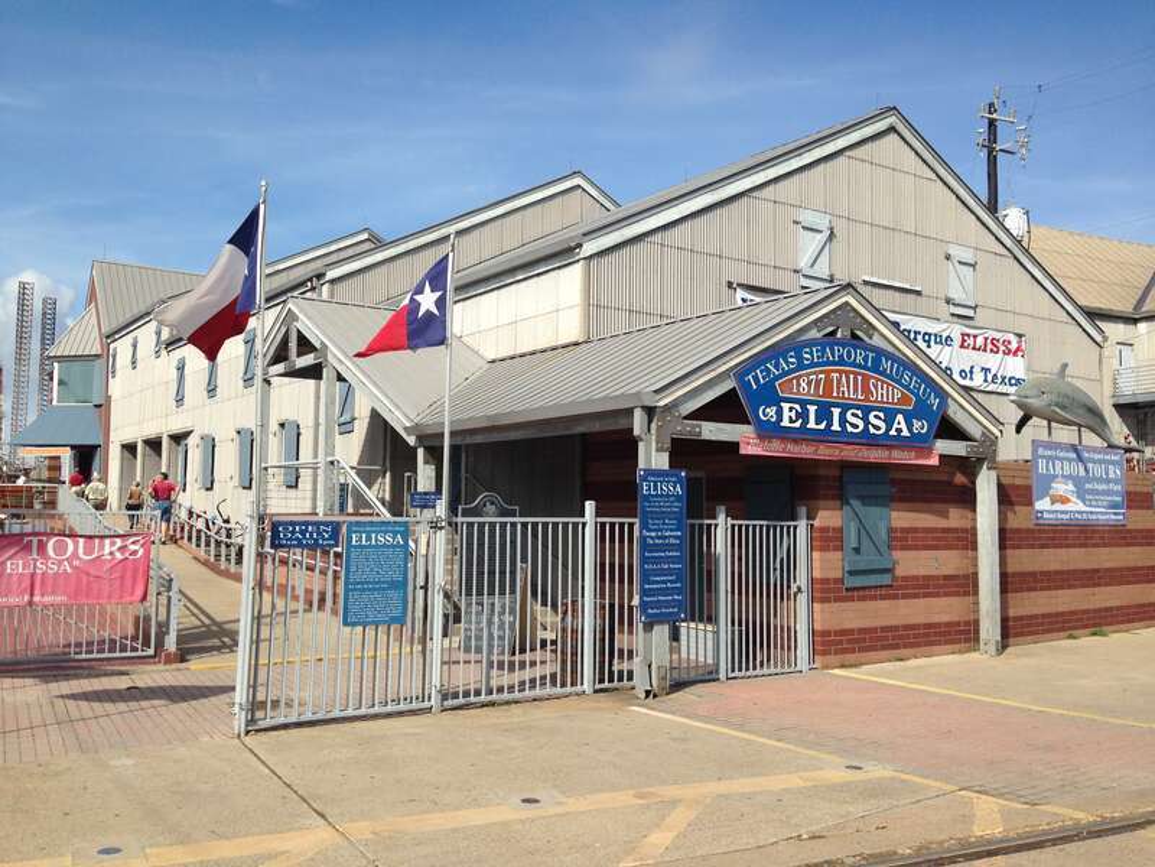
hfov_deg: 55.4
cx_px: 578
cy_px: 434
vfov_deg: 42.9
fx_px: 1101
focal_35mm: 33
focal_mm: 4.12
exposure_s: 1/2088
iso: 50
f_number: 2.4
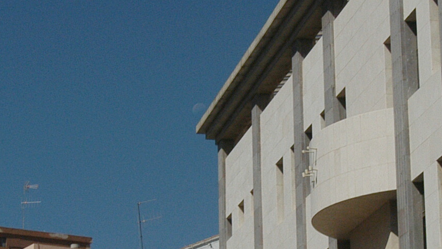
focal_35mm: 132
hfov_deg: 16.2
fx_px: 1547
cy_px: 242
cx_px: 280
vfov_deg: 9.1
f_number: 14
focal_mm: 24
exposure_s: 1/800
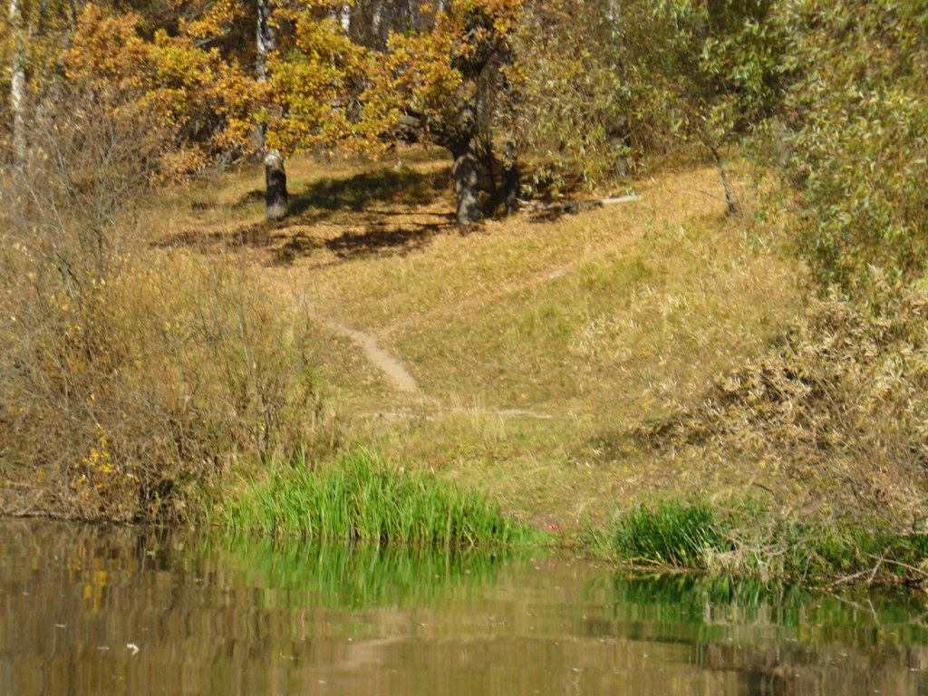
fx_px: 2976
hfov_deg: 17.7
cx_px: 464
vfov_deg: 13.3
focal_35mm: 111
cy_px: 348
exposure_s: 1/160
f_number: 7.2
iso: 80
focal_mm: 18.3
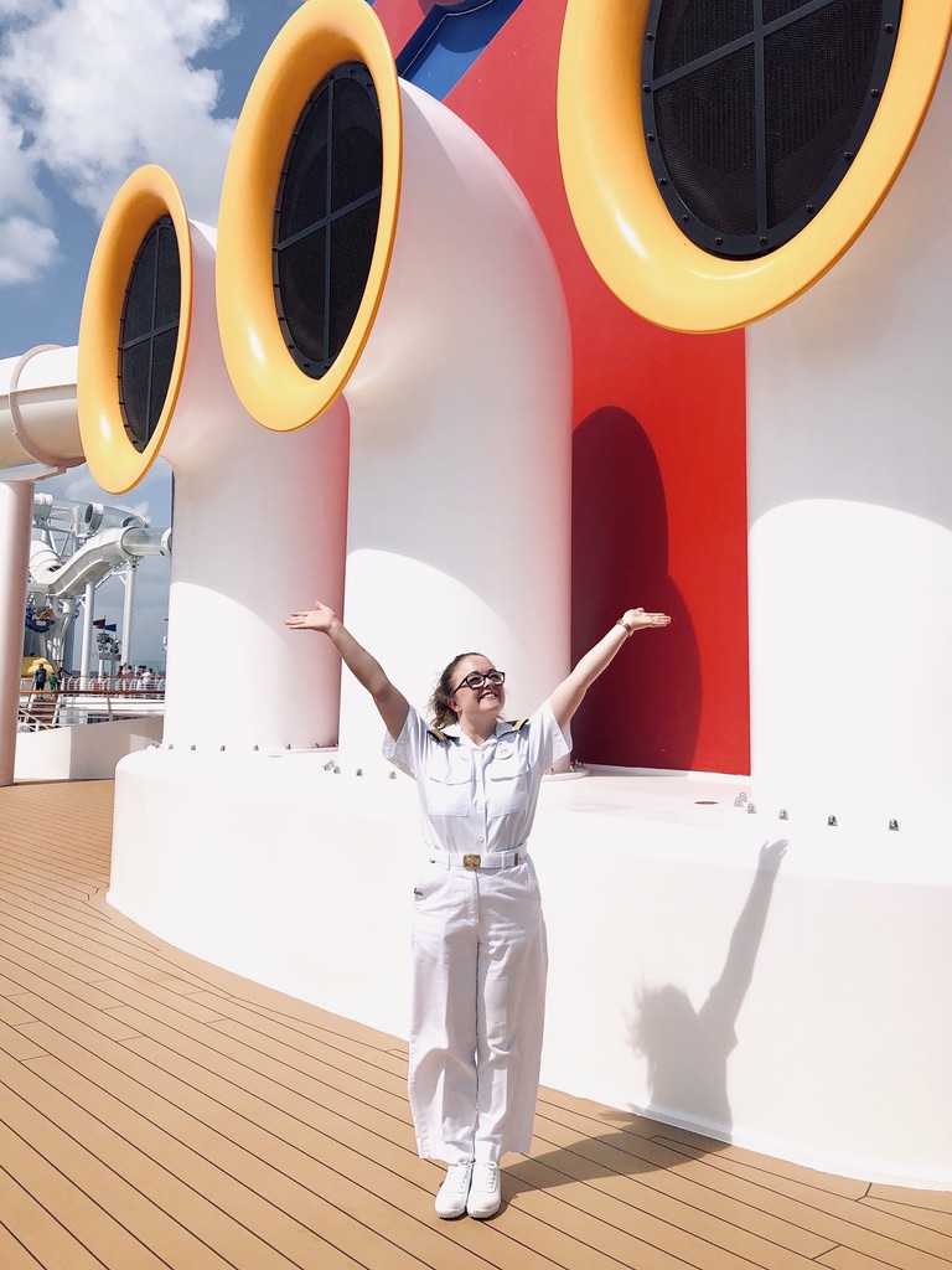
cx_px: 476
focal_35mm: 28
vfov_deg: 63.4
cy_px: 635
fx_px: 1027
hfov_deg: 49.7
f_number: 1.8
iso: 25
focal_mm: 3.99
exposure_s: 1/6024
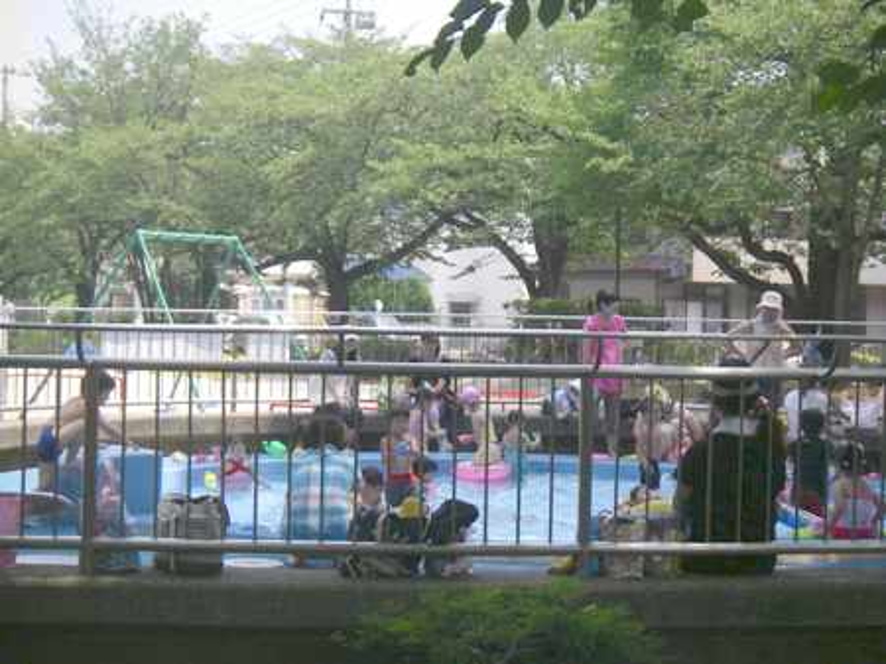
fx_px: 1842
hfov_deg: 27.0
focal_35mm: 72
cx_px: 443
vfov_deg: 20.4
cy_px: 332
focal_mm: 11.9
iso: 64
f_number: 3.8
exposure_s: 1/320
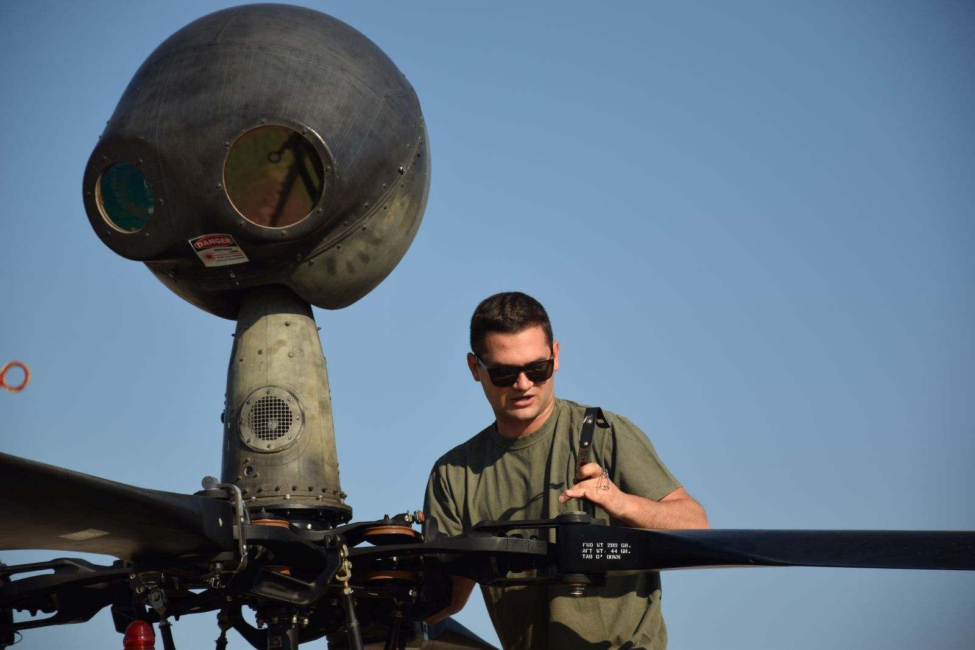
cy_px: 325
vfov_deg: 8.7
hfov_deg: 13.0
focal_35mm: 158
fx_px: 4266
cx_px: 488
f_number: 6.3
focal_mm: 105
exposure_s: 1/640
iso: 100
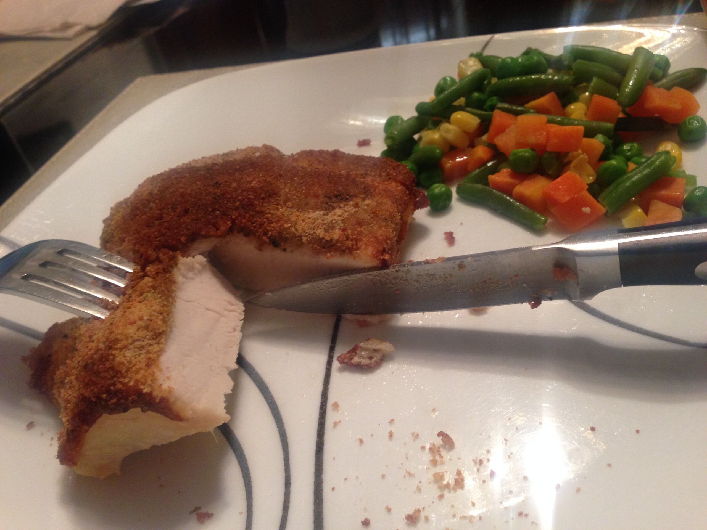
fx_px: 674
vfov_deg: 42.9
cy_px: 265
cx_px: 354
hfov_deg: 55.4
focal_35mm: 33
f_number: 2.4
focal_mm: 4.12
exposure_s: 1/20
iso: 160
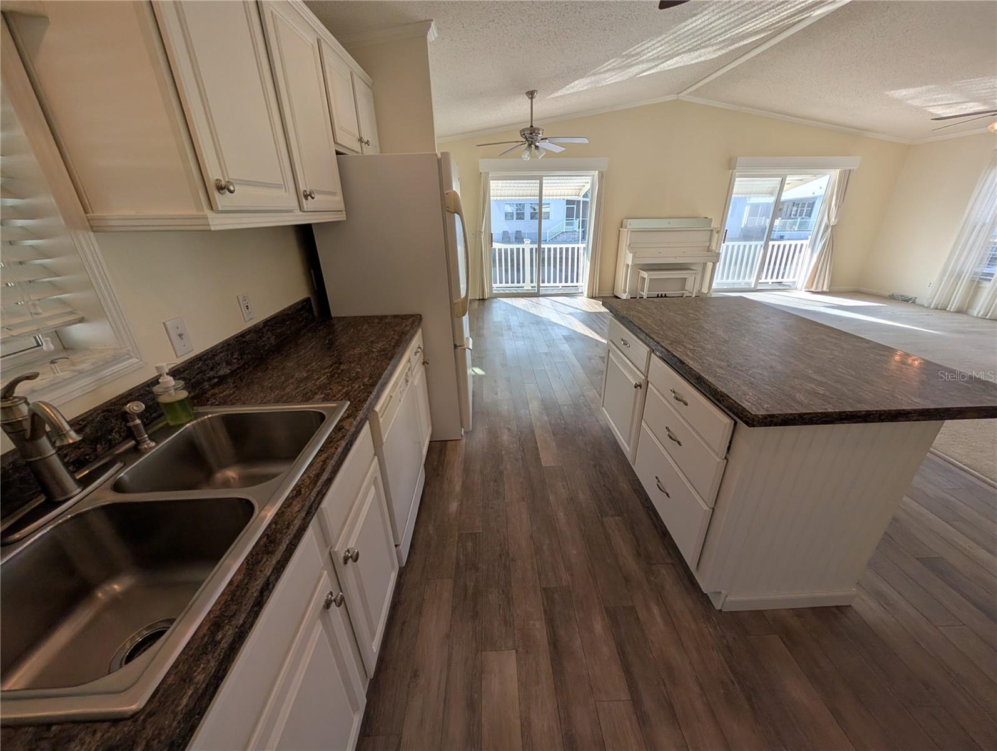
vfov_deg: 94.6
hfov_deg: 110.5
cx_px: 498
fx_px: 346
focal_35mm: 12
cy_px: 376
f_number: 1.7
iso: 53
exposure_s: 1/714
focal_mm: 2.02
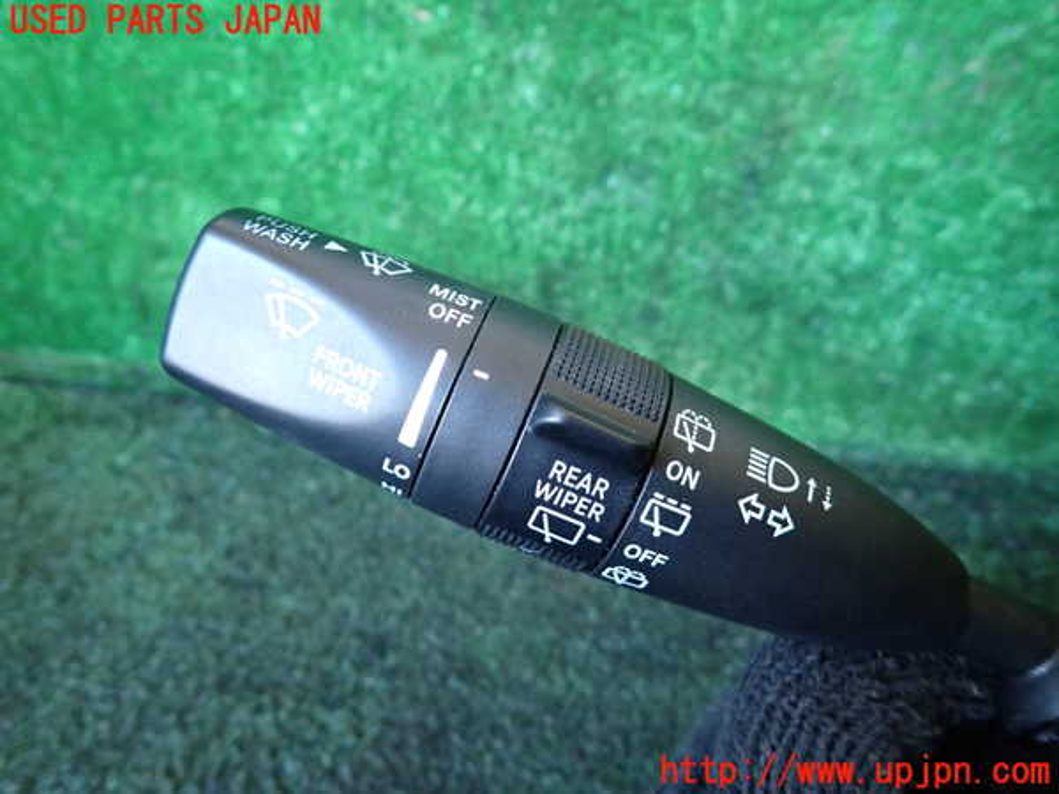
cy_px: 397
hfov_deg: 69.4
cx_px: 530
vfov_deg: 54.9
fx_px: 765
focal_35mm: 25
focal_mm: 4.5
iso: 320
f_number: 2
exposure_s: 1/30
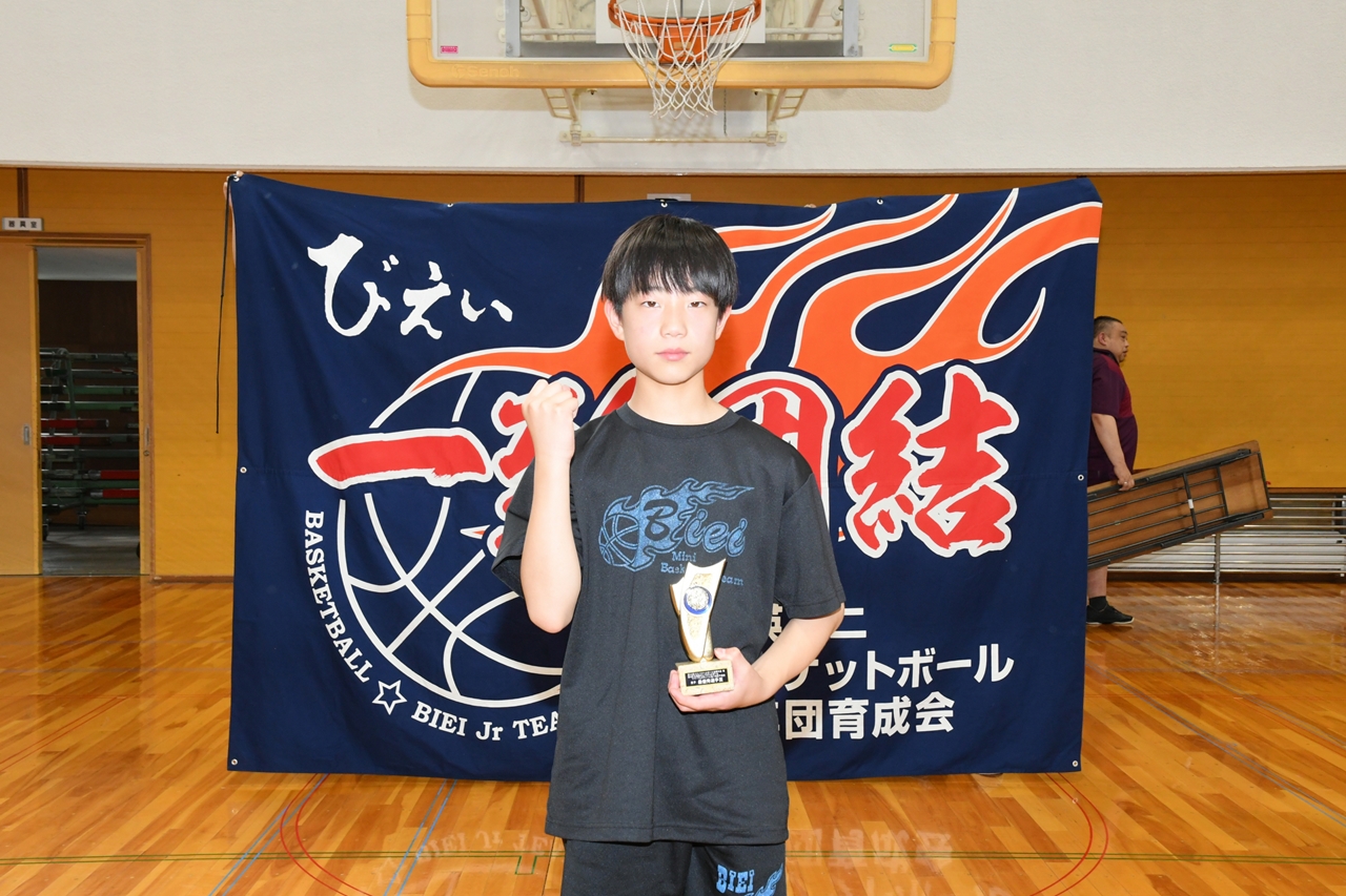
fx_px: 1402
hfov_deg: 51.3
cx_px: 673
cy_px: 448
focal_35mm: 38
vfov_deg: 35.5
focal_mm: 25
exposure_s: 1/160
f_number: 8
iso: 1600
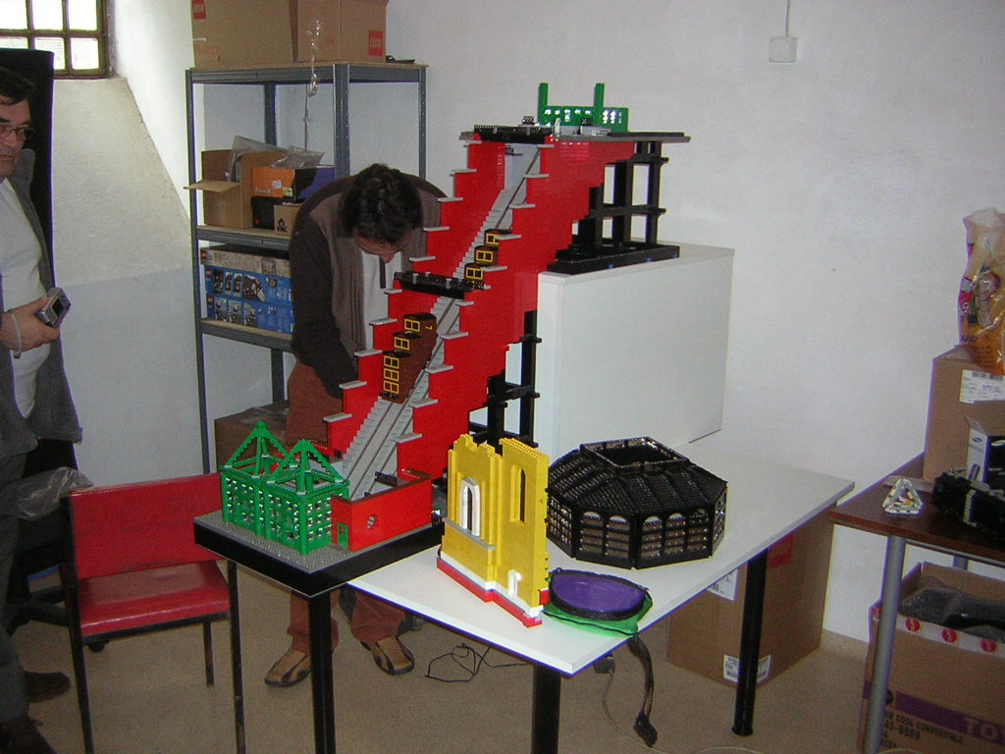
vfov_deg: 39.7
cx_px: 502
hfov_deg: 51.4
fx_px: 1045
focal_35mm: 36
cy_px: 377
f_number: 2.6
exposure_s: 1/60.1
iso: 121
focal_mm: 4.7
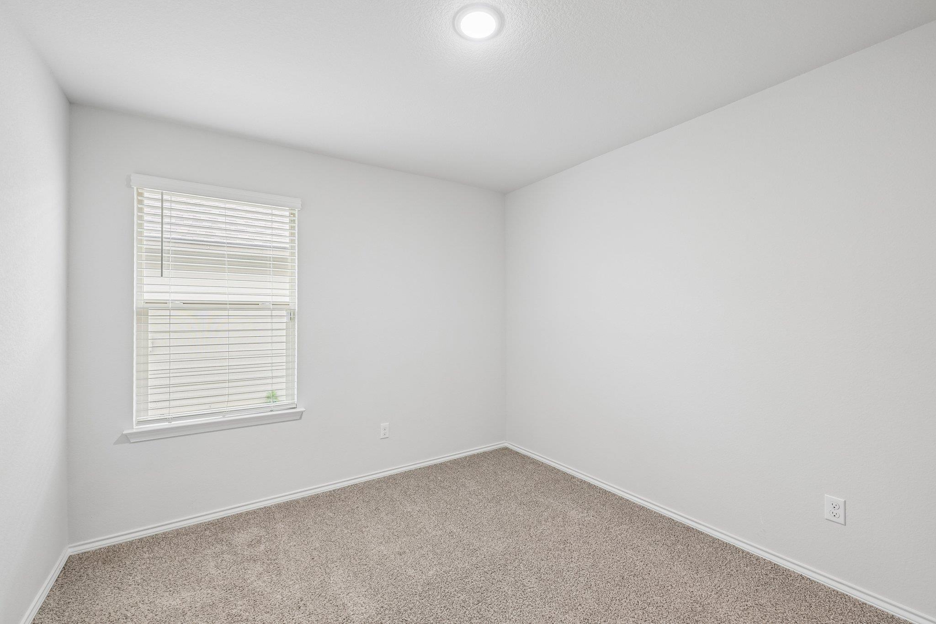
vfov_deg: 77.3
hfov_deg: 100.4
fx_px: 390
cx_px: 468
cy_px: 312
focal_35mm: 15
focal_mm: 15
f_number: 6.7
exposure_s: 1/15
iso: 200
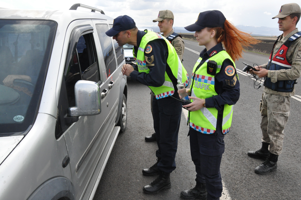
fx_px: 225
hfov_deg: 67.4
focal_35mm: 27
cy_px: 100
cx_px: 150
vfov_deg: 47.8
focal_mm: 18
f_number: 11
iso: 1000
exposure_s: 1/500
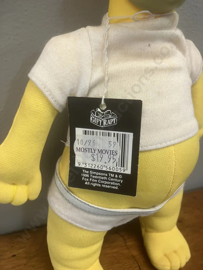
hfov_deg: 49.7
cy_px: 135
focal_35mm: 28
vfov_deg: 63.4
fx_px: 219
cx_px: 102
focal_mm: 3.99
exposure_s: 1/50
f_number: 1.8
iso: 125
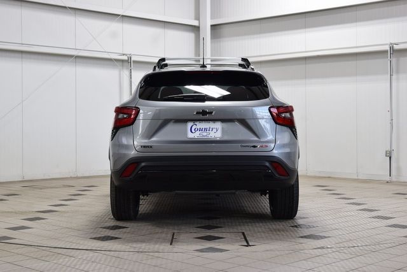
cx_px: 204
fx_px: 678
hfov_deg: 33.4
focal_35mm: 60
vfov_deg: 22.6
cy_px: 136
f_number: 6.3
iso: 400
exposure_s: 1/20
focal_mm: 40
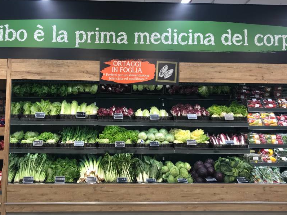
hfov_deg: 51.3
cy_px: 90
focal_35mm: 36
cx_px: 129
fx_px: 298
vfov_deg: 39.5
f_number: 1.8
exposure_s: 1/100
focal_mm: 3.99
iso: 32
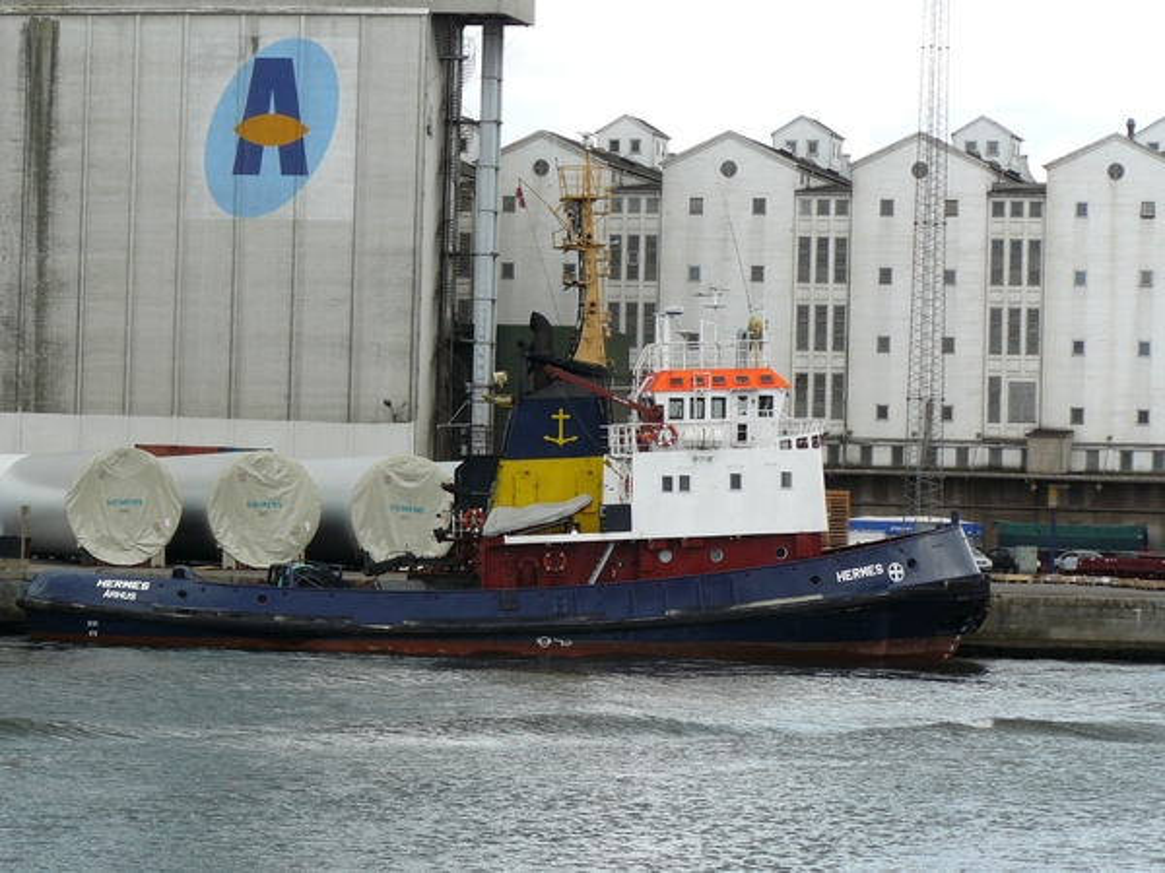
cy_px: 436
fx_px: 5082
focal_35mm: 151
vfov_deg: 9.8
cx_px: 582
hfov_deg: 13.1
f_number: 5
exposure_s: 1/200
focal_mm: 25.1
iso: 100
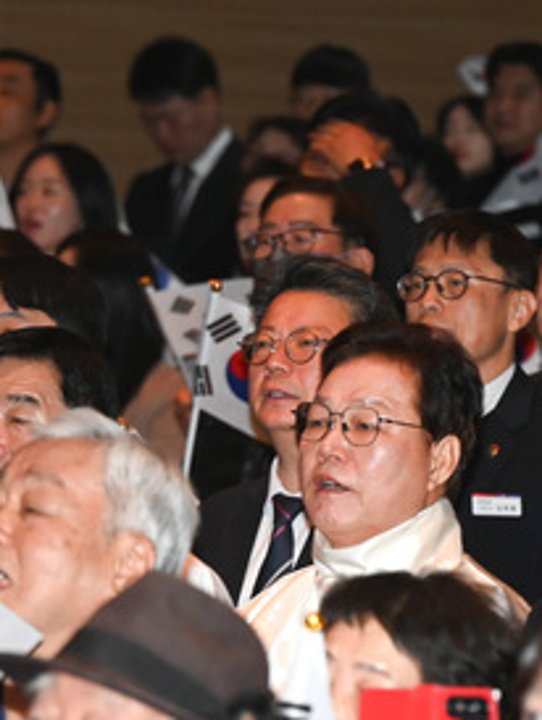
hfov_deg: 3.4
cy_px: 518
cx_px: 303
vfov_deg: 4.5
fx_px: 9171
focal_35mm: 440
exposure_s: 1/160
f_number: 6.3
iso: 2500
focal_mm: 200
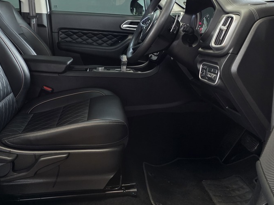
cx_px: 121
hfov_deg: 52.5
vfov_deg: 39.5
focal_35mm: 35
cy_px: 50
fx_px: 277
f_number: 1.7
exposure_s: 1/100
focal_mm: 6.25
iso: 800
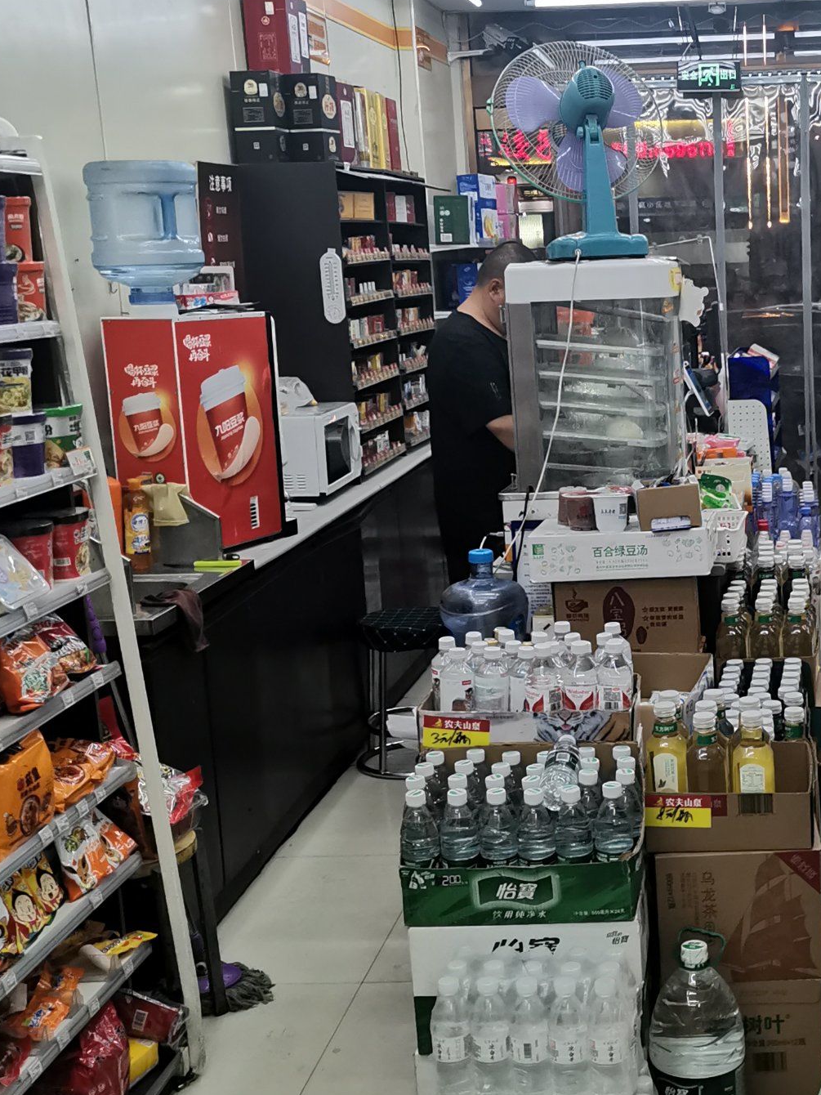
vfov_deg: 36.1
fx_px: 1676
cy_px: 599
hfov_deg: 26.7
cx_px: 721
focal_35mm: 53
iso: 200
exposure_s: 1/100
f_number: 1.8
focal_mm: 4.75
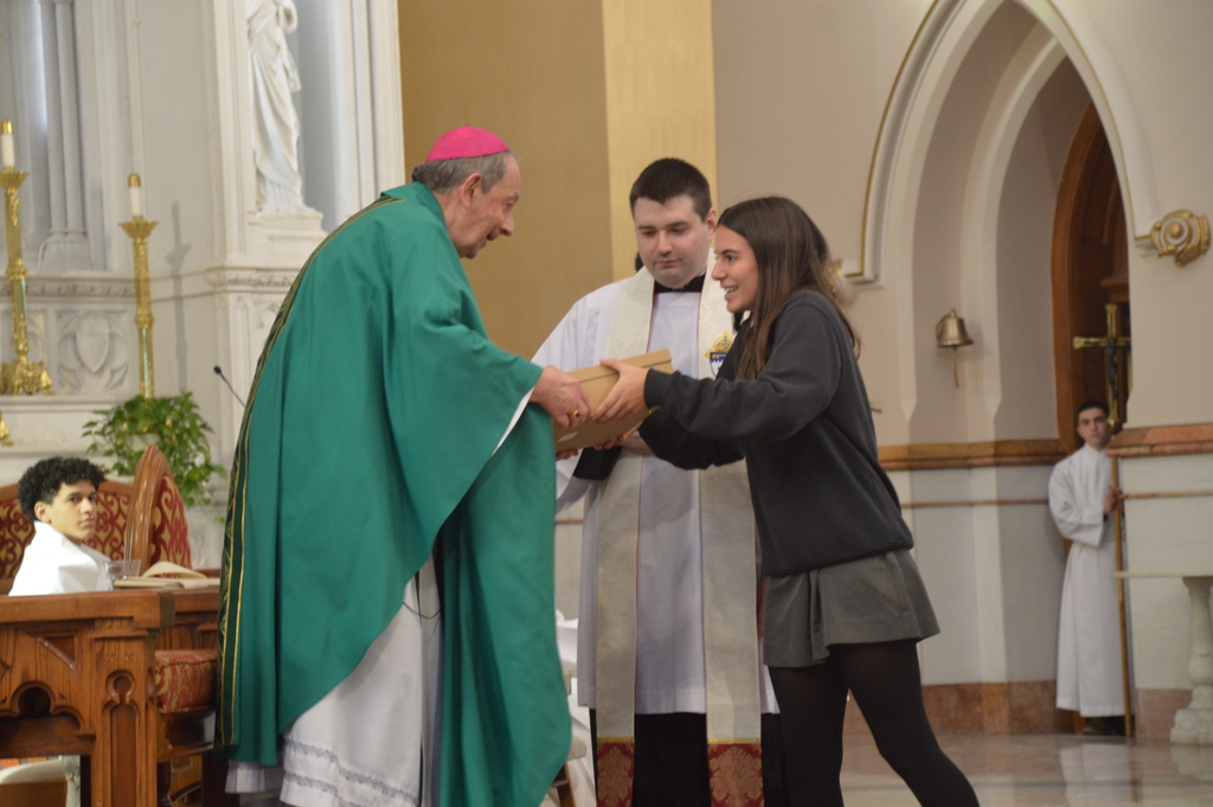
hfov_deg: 15.2
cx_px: 606
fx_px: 4545
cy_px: 404
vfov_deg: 10.1
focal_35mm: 135
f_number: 5.6
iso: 800
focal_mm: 90
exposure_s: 1/40
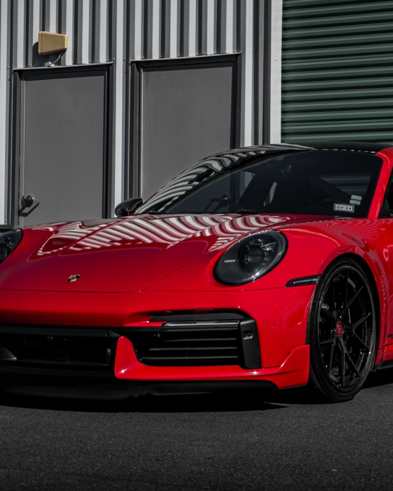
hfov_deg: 14.5
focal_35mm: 106
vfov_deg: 18.1
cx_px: 273
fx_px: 1541
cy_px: 246
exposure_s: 1/3200
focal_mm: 50
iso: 125
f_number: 5.6
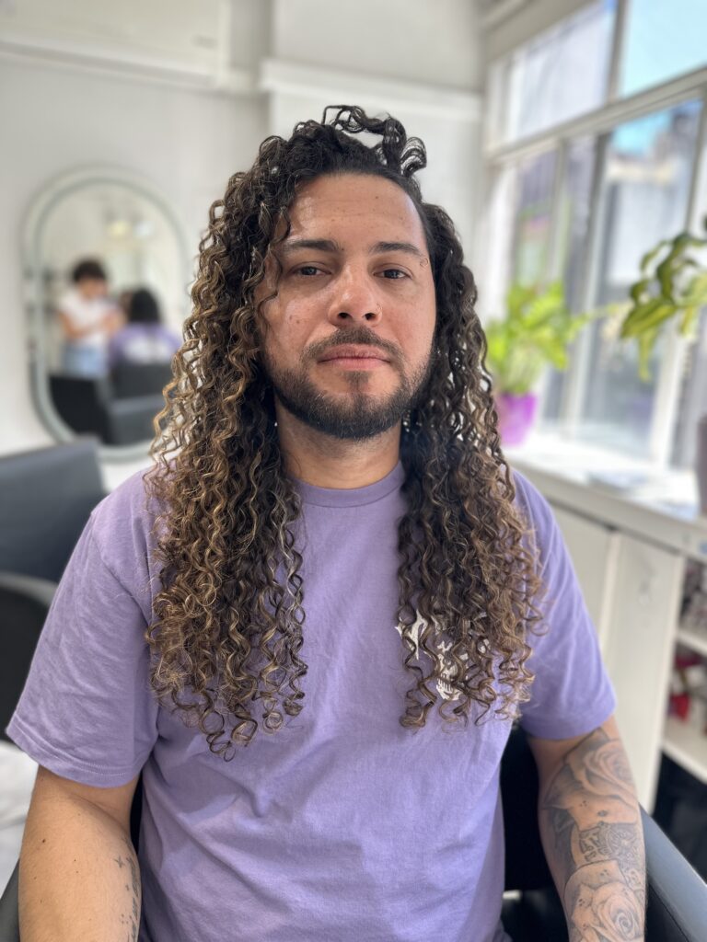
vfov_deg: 71.6
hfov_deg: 56.8
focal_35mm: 24
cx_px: 354
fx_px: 654
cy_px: 471
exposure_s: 1/318
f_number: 1.78
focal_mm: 6.86
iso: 80
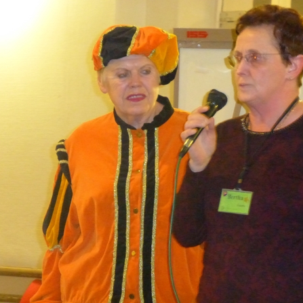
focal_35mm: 229
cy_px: 151
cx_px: 183
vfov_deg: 7.6
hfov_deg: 7.6
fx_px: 2268
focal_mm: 31.3
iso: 1600
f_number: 5.4
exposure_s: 1/8
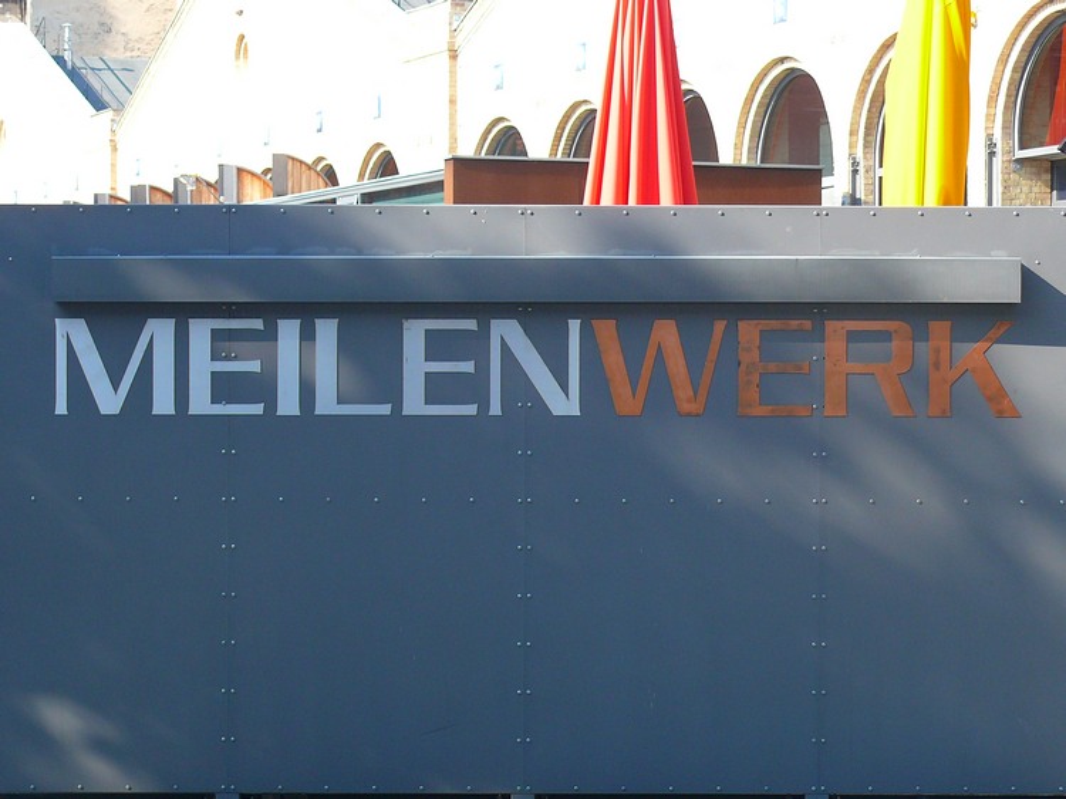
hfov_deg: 19.5
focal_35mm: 101
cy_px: 400
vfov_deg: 14.6
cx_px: 533
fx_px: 3109
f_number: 3.2
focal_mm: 15
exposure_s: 1/125
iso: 100
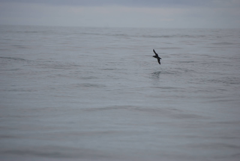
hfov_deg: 7.0
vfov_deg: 4.7
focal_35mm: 292
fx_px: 1952
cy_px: 80
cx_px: 120
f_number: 5
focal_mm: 195
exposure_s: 1/1250
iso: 200
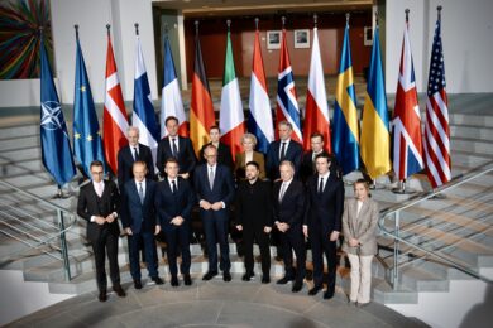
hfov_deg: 53.1
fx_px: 493
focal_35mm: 36
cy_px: 164
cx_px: 246
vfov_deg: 36.9
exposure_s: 1/100
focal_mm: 24
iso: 250
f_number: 2.8
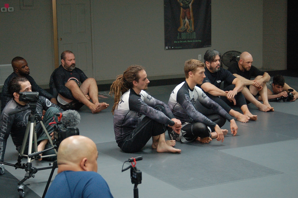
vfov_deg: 18.1
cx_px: 149
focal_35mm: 75
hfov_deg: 27.0
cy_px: 99
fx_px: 620
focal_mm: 50
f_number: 4.5
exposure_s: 1/80
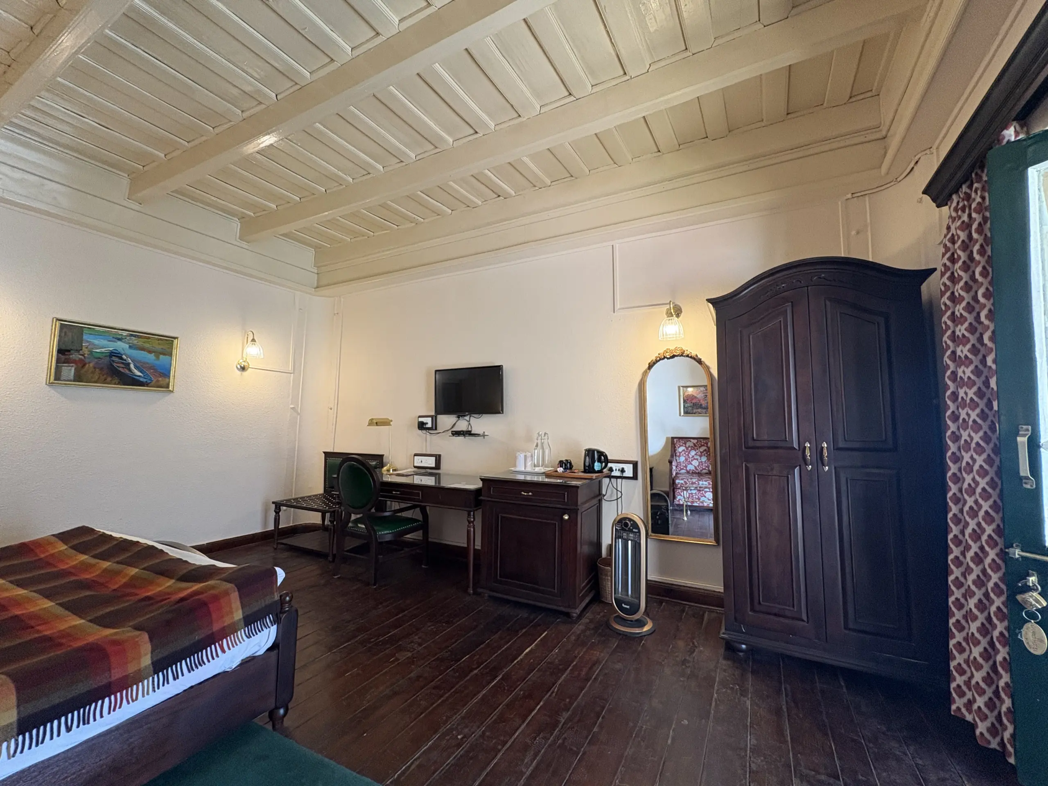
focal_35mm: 14
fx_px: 424
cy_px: 393
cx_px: 524
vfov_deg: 85.7
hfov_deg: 102.1
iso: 160
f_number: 2.2
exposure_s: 1/51
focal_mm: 2.22
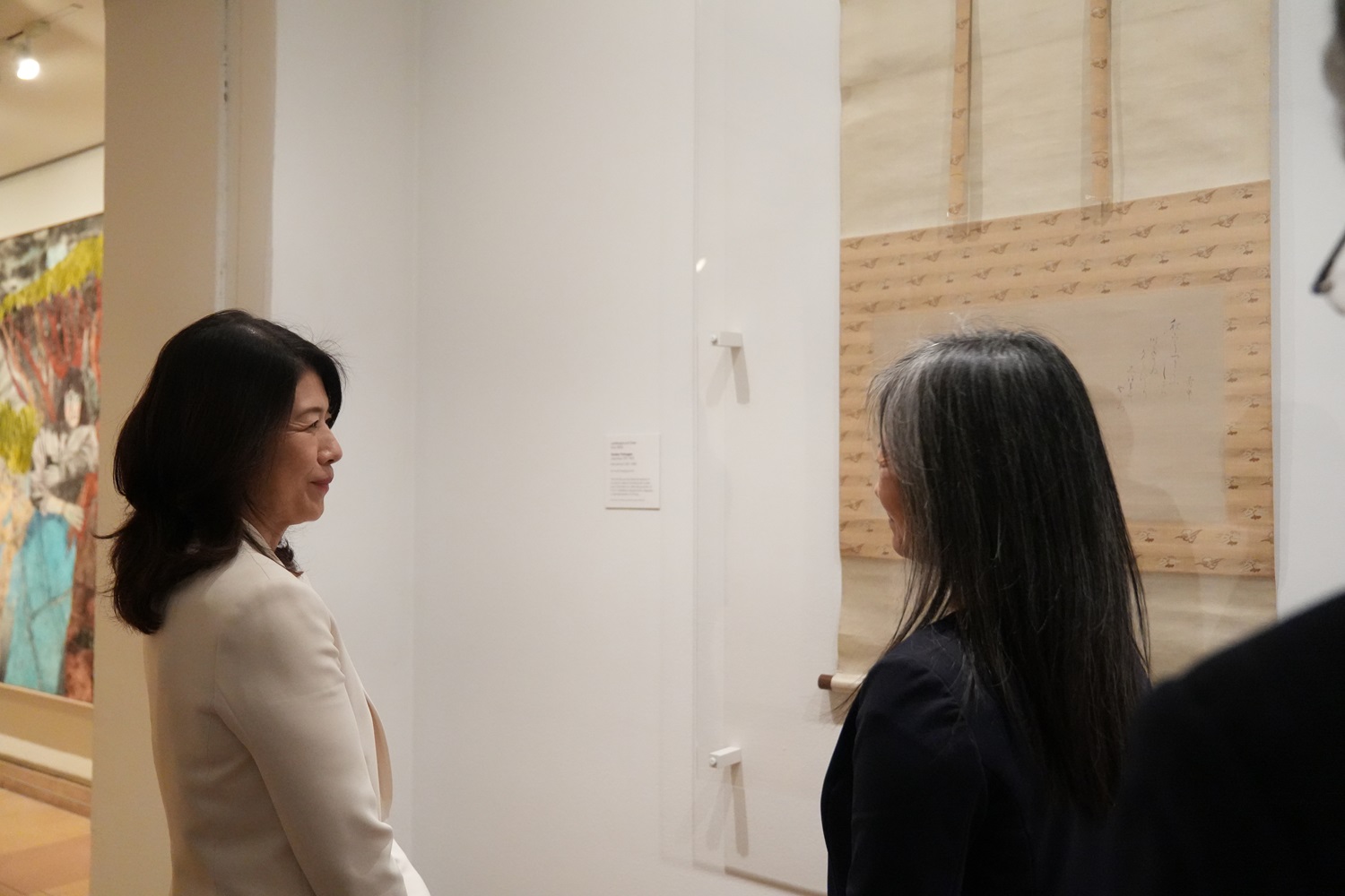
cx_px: 672
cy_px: 448
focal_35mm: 33
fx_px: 1233
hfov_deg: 57.2
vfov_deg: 40.0
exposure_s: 1/100
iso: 5000
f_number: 2.8
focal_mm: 22
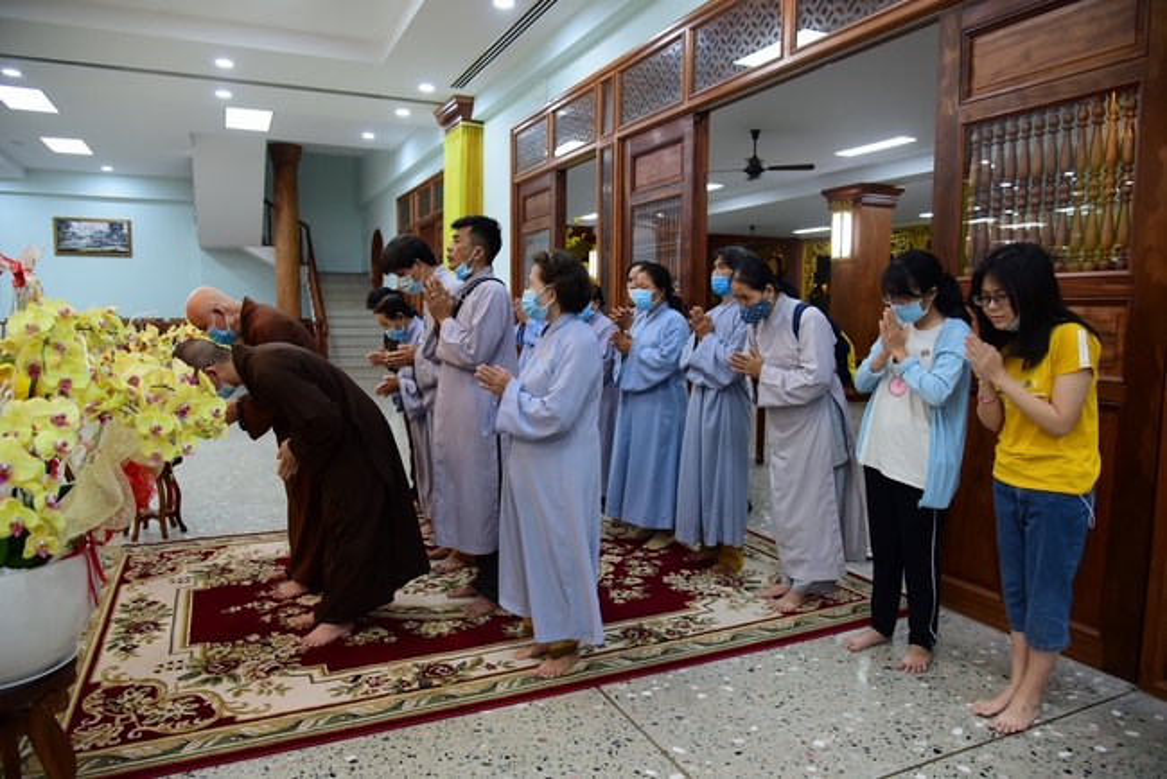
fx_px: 778
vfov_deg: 53.2
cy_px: 390
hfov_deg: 73.7
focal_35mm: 24
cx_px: 584
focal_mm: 24
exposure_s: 1/100
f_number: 4
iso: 1000
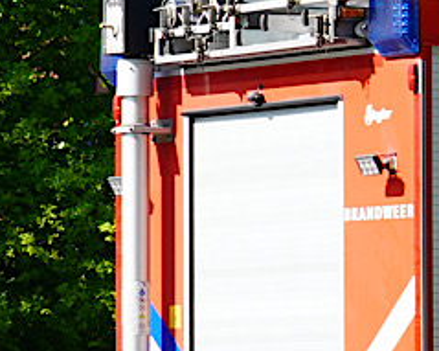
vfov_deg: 4.5
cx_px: 1411
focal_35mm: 347
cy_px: 206
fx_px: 4507
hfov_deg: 5.2
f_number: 5
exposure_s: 1/200
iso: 100
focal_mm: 46
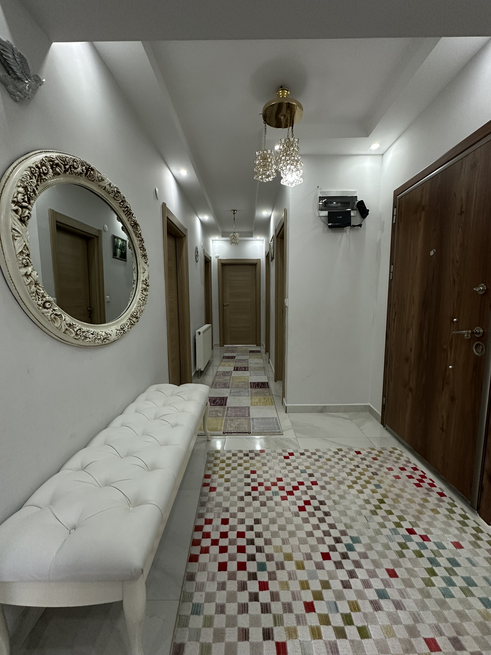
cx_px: 246
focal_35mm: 14
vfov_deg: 102.1
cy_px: 328
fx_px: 265
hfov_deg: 85.7
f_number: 2.2
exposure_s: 1/100
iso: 200
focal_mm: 2.22
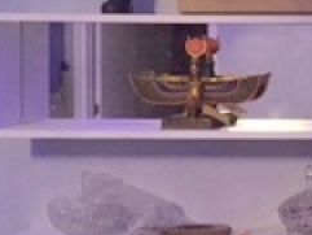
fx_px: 1109
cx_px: 527
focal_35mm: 123
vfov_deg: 12.0
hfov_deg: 14.4
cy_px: 51
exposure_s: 1/17
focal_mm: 4.15
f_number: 2.2
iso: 250
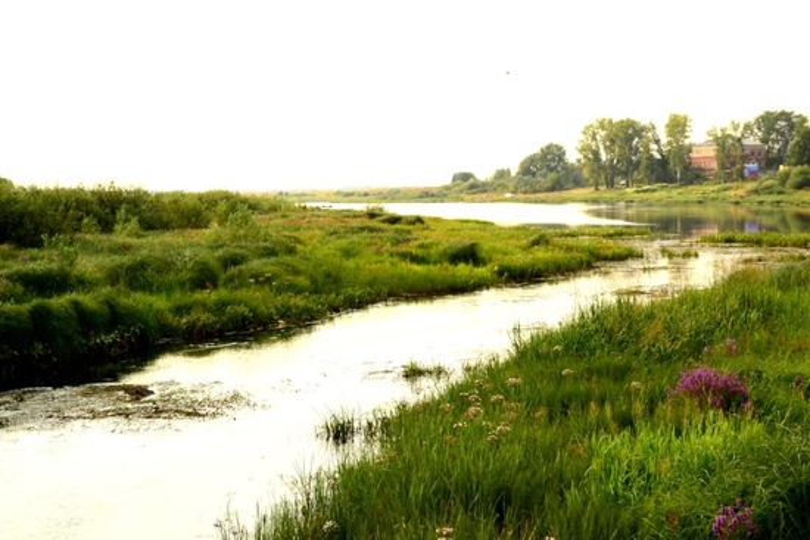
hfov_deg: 26.0
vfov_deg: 17.5
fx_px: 1755
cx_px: 405
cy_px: 270
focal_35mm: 78
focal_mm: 52
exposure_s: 1/500
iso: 200
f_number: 7.1
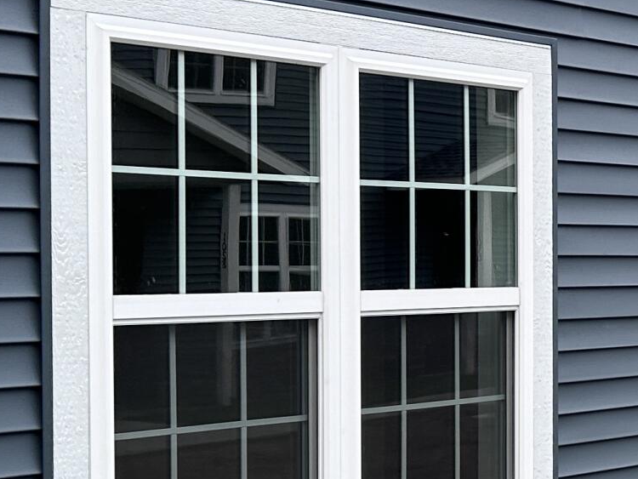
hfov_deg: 18.5
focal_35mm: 96
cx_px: 913
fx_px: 1770
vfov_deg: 15.4
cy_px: 271
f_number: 1.78
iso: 80
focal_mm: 6.86
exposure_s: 1/121
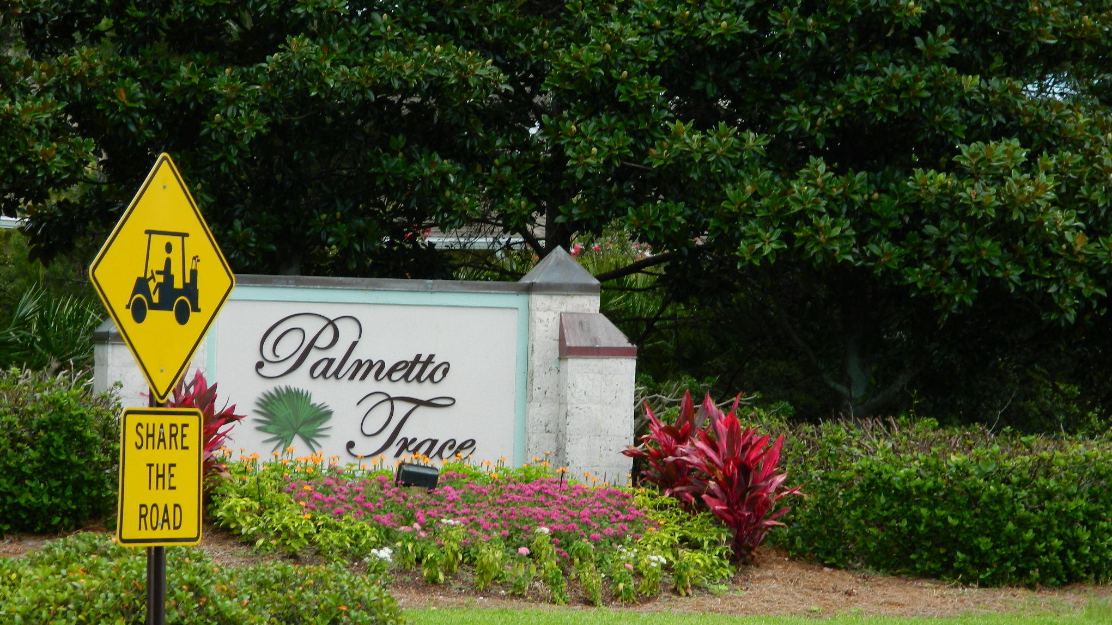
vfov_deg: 8.6
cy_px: 405
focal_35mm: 141
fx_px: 4157
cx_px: 557
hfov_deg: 15.2
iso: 80
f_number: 4.7
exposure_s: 1/250
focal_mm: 23.2
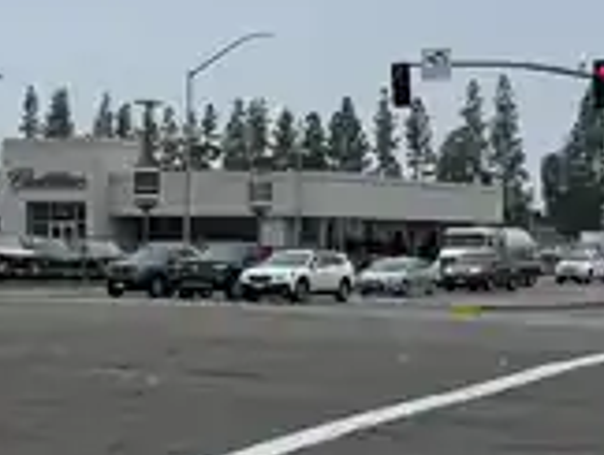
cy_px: 153
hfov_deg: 22.1
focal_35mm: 88
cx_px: 173
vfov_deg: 16.8
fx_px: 1538
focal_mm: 6.76
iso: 80
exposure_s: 1/1493
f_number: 1.78
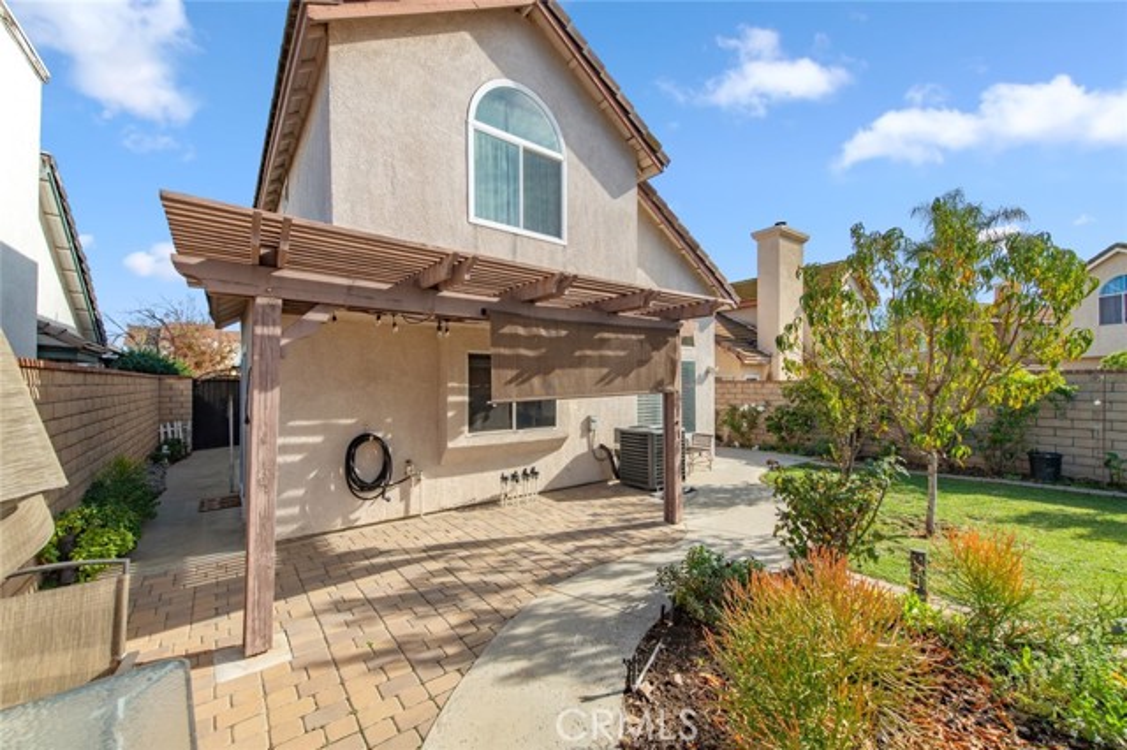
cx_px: 564
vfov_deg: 81.1
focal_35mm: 14
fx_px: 438
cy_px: 375
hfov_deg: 104.3
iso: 100
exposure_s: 1/400
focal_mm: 14
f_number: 7.1
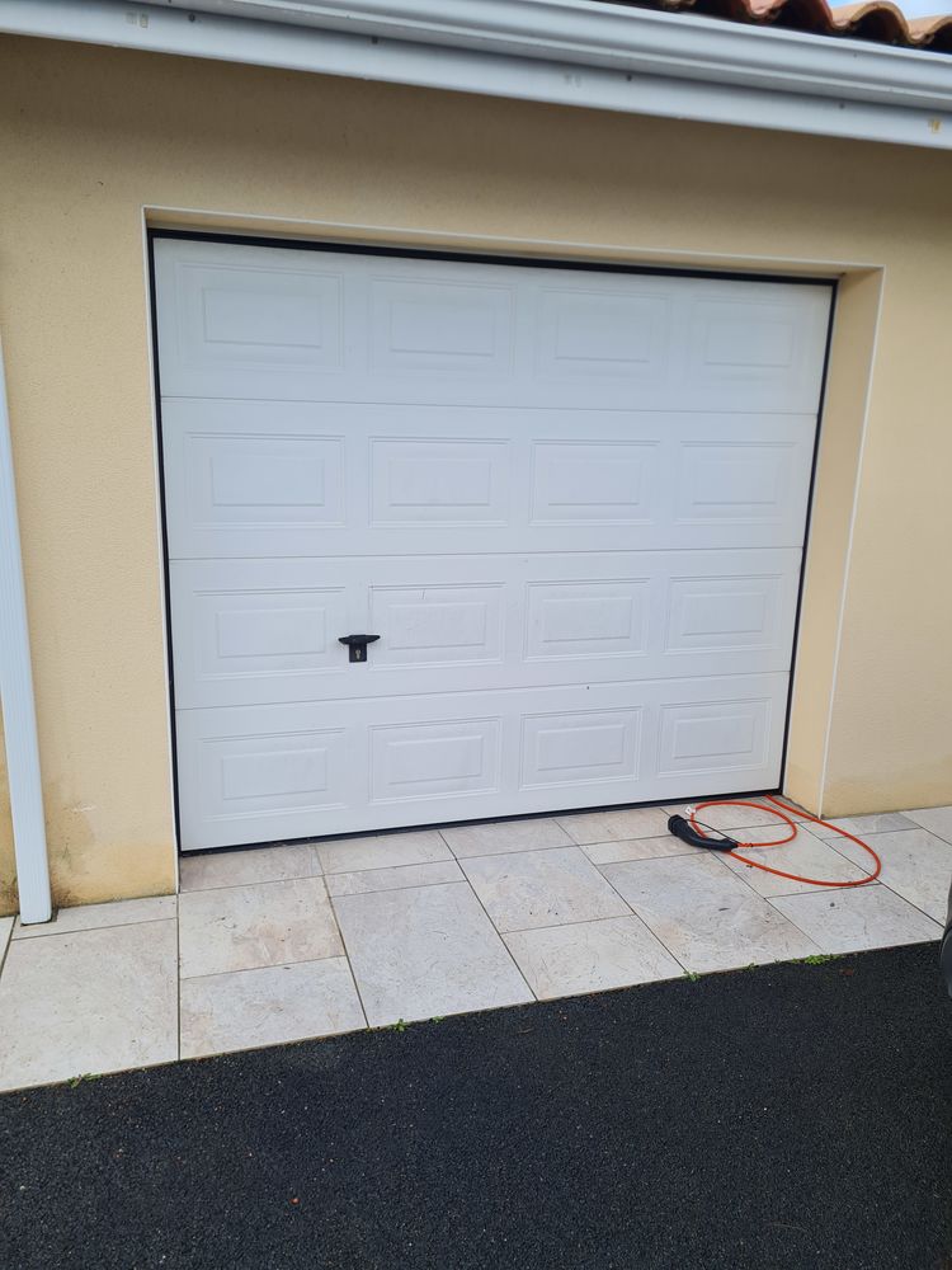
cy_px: 635
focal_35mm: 26
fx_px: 953
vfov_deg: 67.3
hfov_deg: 53.1
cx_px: 476
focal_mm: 5.4
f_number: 1.8
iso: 50
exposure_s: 1/444
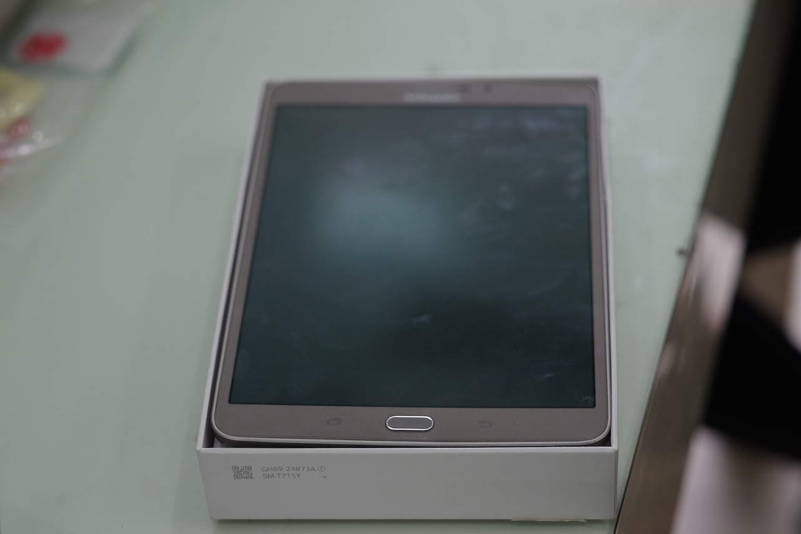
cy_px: 267
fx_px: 1869
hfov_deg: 24.2
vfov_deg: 16.3
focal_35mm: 84
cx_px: 400
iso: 800
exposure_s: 1/125
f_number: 3.2
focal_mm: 56
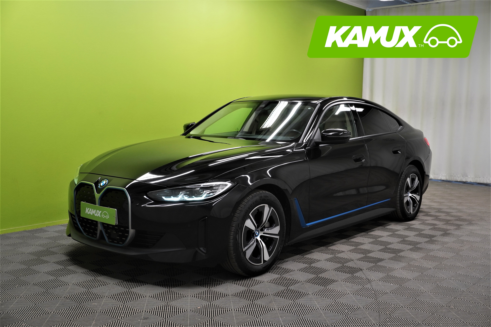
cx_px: 246
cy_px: 164
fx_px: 552
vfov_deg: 33.0
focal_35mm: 40
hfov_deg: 47.9
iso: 320
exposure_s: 1/13
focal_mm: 27
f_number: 9
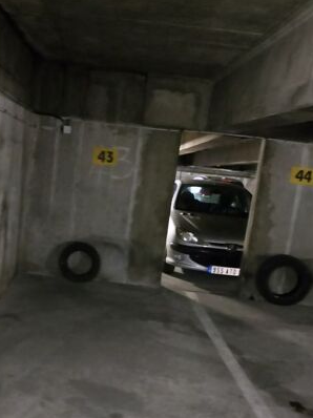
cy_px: 263
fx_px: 447
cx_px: 72
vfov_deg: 49.6
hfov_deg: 37.5
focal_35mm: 37
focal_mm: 3.99
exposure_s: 1/17
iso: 1200
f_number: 1.7
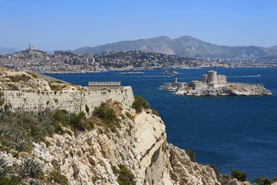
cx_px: 138
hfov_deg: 28.8
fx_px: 539
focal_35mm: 70
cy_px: 92
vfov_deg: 19.5
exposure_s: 1/400
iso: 200
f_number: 10
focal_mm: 70
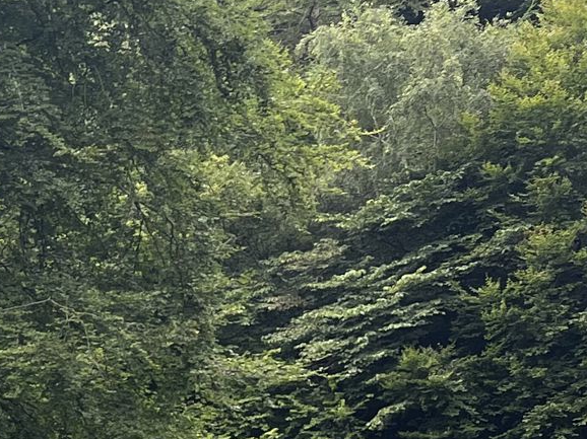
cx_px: -610
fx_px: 1983
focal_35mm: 117
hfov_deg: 14.0
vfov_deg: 12.2
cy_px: 606
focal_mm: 5.7
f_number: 1.5
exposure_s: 1/572
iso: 50
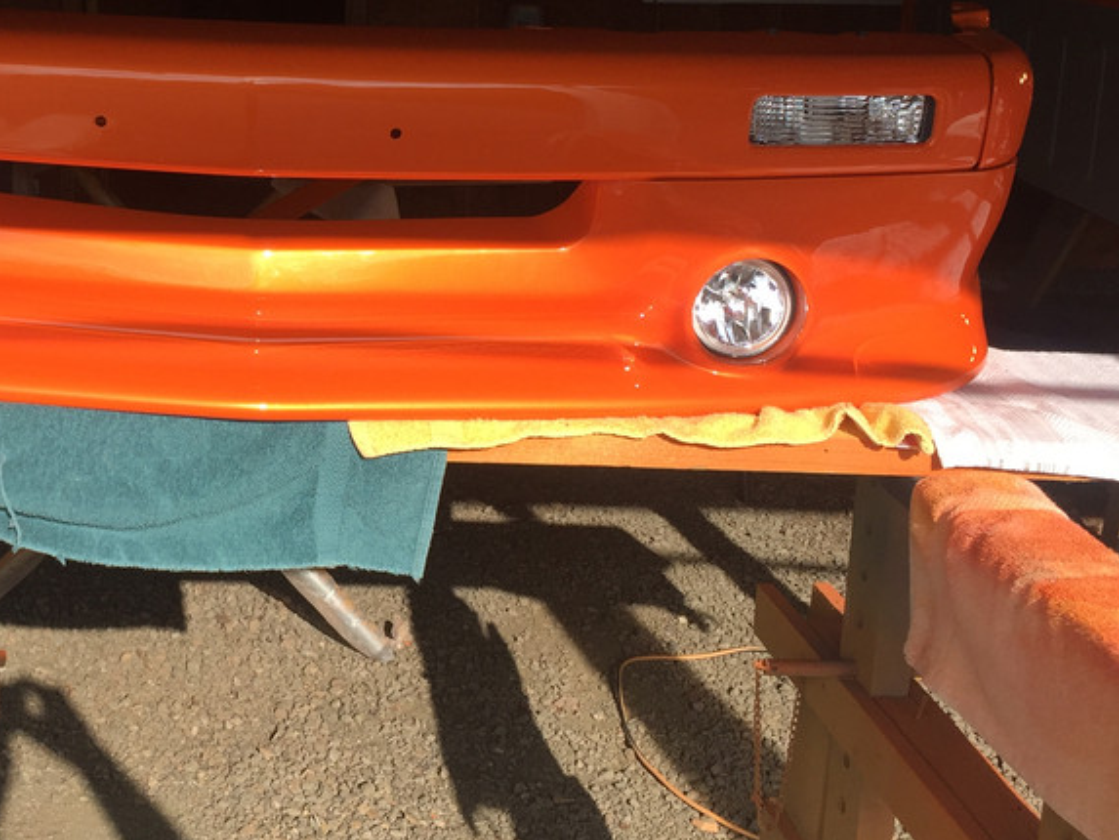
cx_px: 255
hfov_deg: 34.6
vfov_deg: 26.6
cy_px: 188
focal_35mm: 54
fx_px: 1746
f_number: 2.2
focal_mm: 4.15
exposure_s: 1/1582
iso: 32
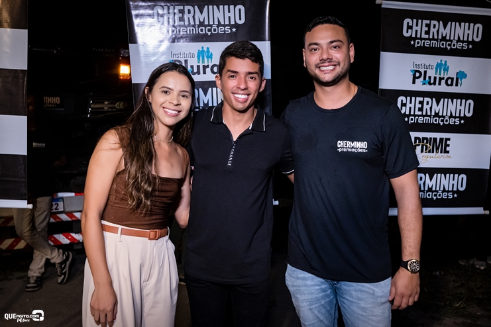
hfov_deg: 53.1
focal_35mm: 36
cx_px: 246
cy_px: 164
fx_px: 491
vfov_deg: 36.9
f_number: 2.8
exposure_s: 1/400
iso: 2500
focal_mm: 24
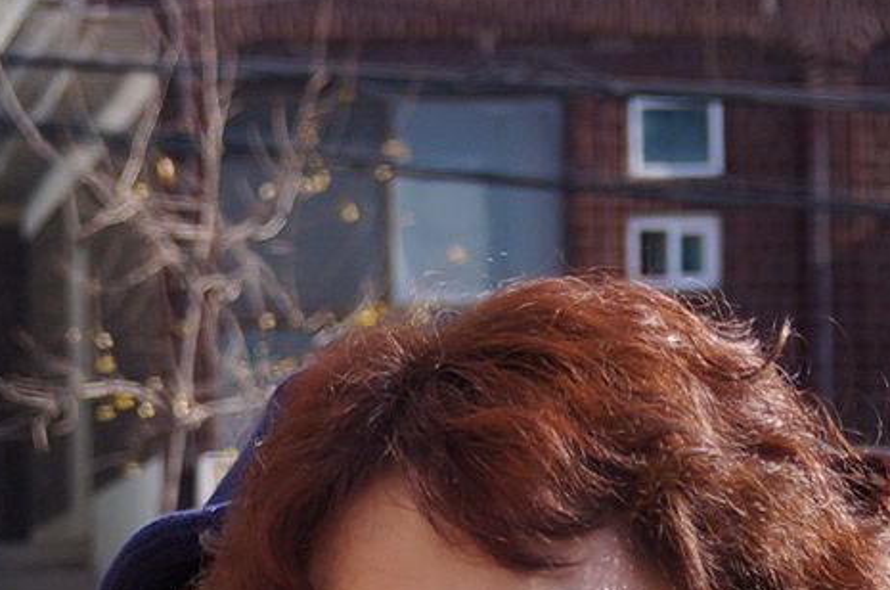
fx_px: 5847
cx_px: -611
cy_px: 1115
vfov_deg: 5.7
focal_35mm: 237
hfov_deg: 8.4
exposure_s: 1/400
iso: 100
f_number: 4.5
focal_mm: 30
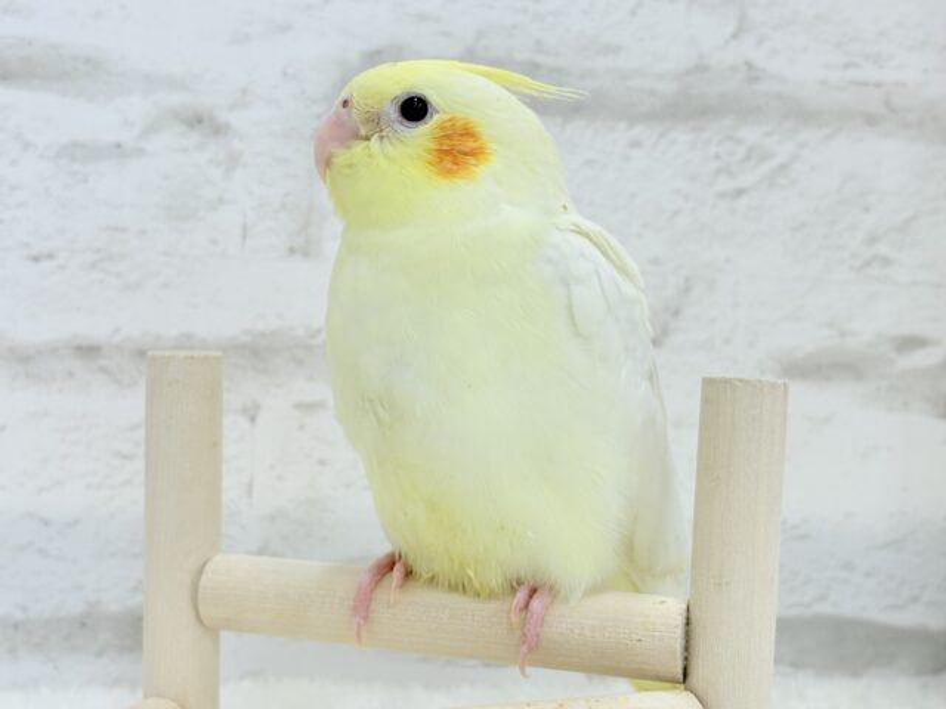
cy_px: 354
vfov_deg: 28.0
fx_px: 1421
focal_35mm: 52
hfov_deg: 36.8
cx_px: 473
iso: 32
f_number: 1.6
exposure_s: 1/50
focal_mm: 5.96
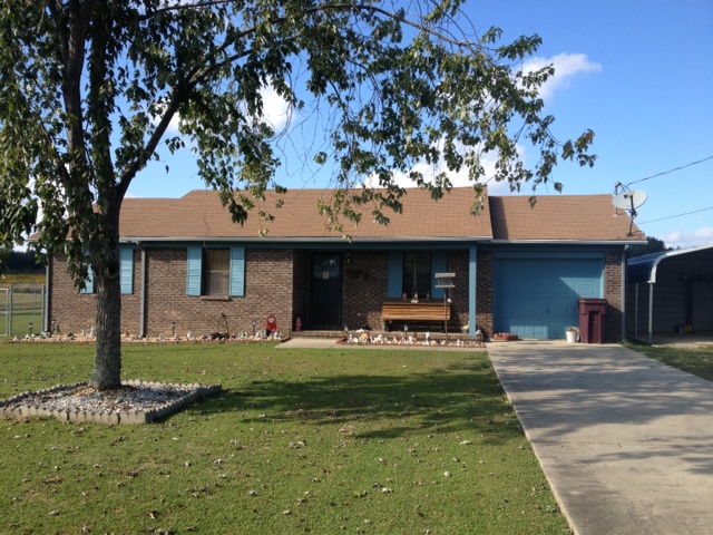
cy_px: 268
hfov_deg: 52.6
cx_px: 356
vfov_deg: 40.7
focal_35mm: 35
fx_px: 721
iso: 50
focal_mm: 4.28
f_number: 2.4
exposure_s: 1/1004
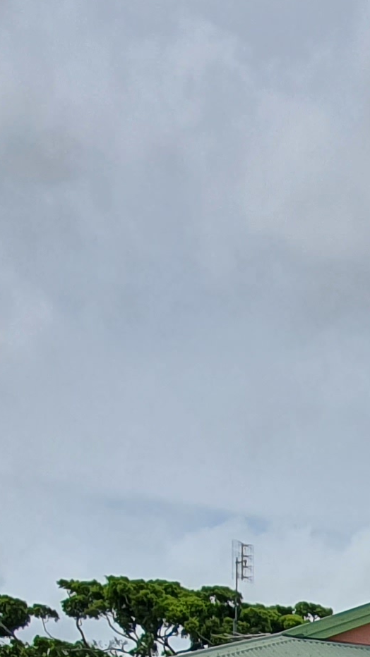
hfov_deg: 15.2
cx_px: 635
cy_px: 916
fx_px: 1221
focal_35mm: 70
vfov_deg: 24.9
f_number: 2.2
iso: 50
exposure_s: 1/1860
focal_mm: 1.8
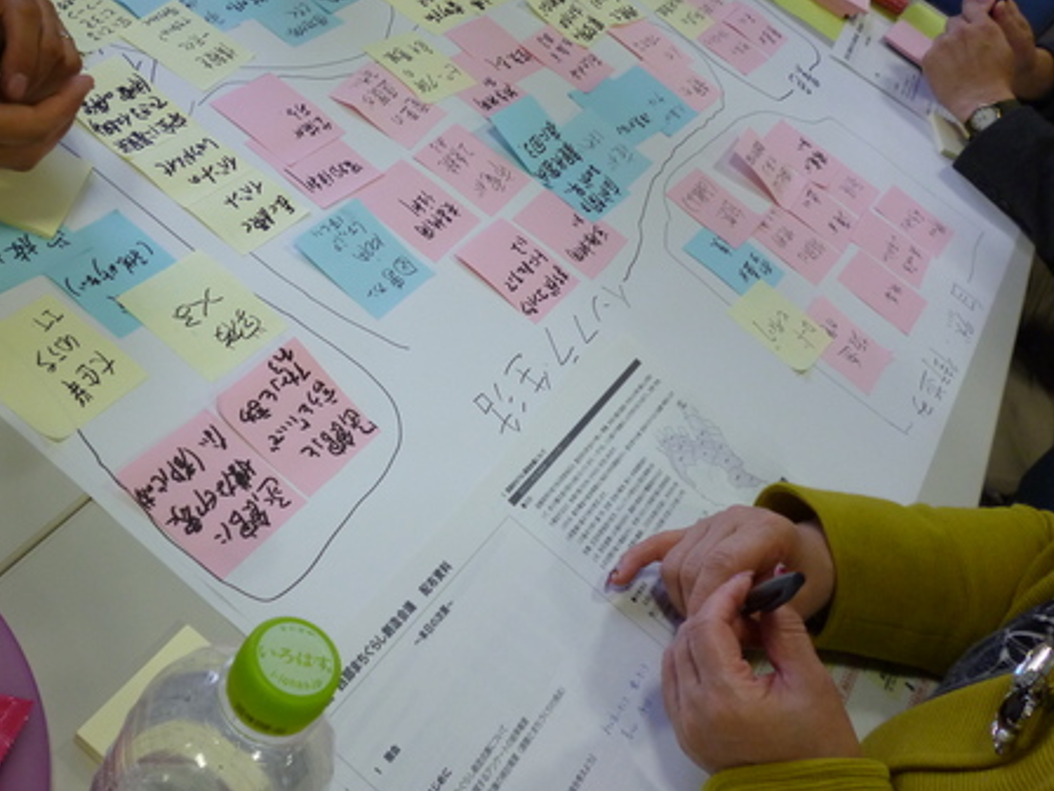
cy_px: 330
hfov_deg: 46.5
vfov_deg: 35.9
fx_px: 1218
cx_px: 414
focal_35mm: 40
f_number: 3.1
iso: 200
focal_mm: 5
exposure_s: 1/60
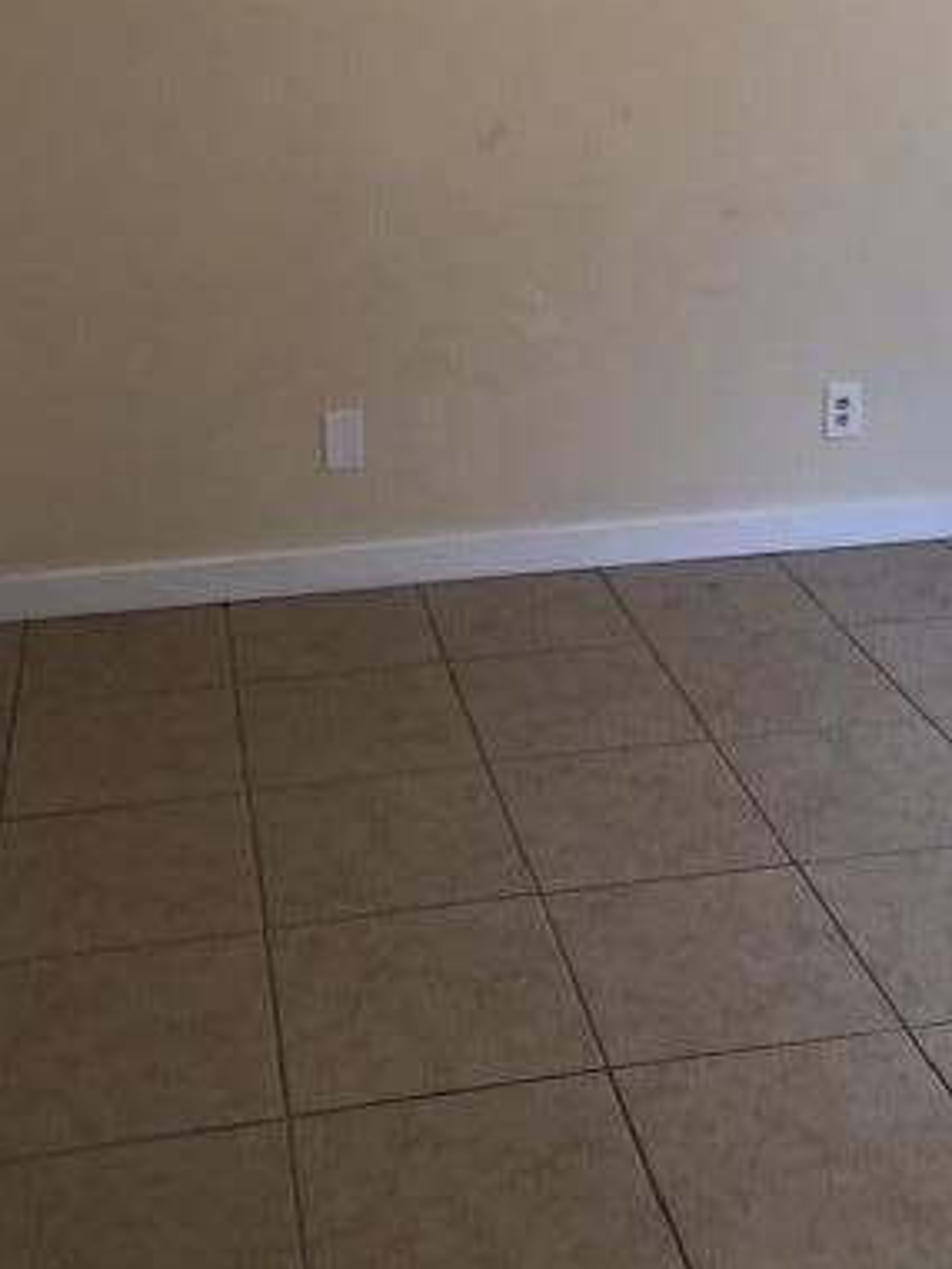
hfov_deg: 30.9
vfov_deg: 39.1
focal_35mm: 47
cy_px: 290
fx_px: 1722
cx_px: 526
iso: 40
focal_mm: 4
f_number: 1.8
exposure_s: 1/17
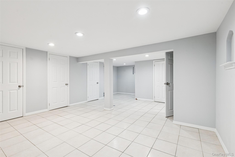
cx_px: 118
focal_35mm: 16
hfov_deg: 96.7
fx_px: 104
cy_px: 78
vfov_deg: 73.7
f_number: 8
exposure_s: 1/10
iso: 250
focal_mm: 16
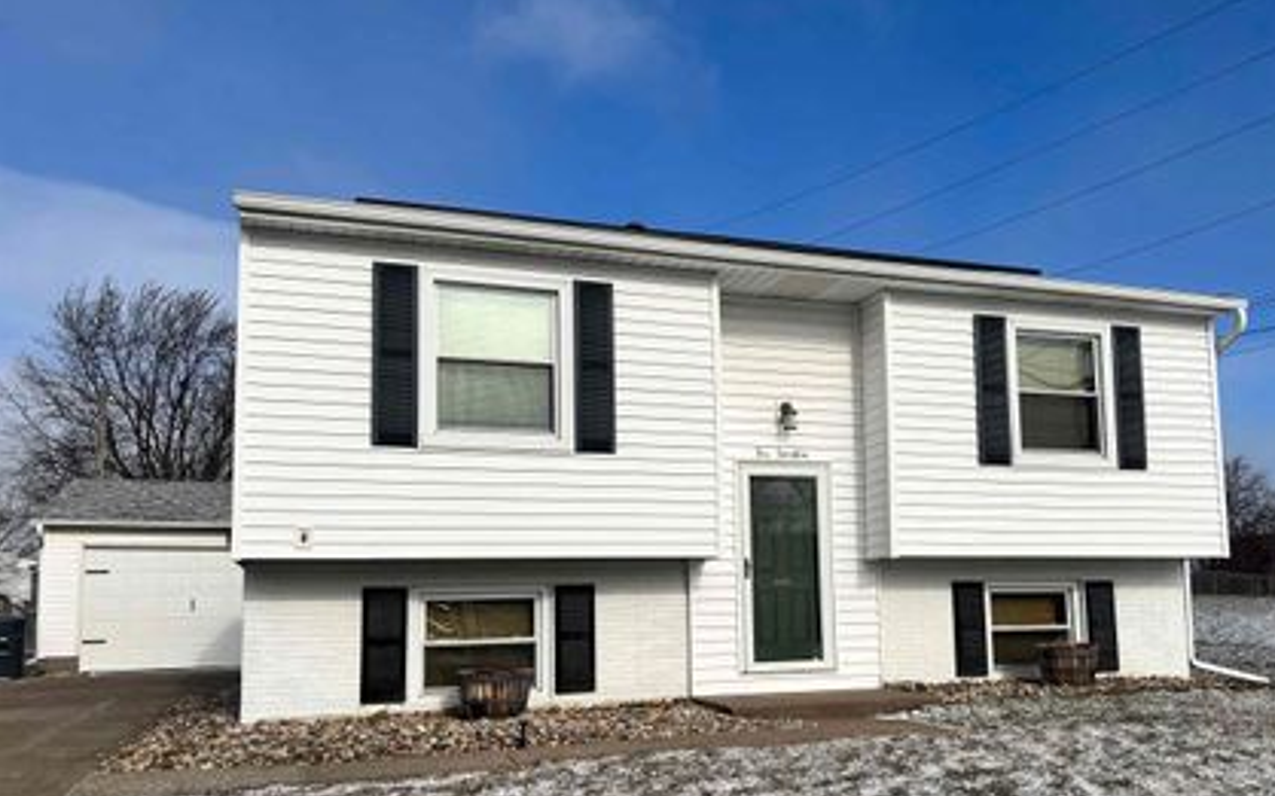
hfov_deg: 57.7
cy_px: 489
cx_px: 760
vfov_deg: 38.1
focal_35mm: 33
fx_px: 1146
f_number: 1.5
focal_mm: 5.7
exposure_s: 1/9434
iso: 50
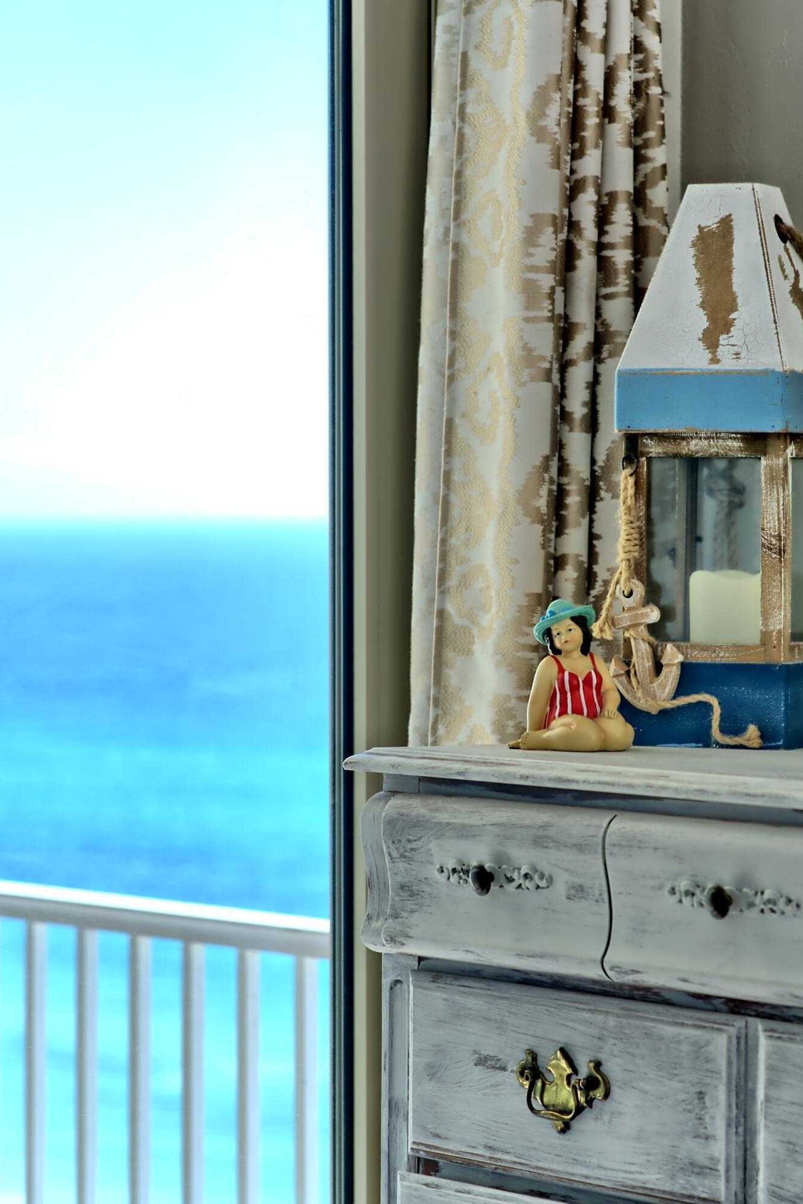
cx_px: 544
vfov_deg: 16.0
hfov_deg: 10.7
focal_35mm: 128
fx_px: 4282
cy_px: 600
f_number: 4.5
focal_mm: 85
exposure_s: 1/125
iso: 100
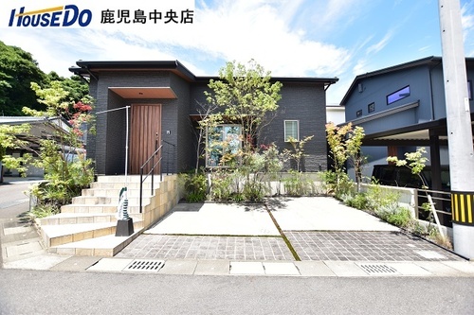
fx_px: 197
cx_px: 237
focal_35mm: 15
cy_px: 158
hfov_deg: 100.4
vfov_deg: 77.3
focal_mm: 10
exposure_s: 1/500
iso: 160
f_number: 4.5
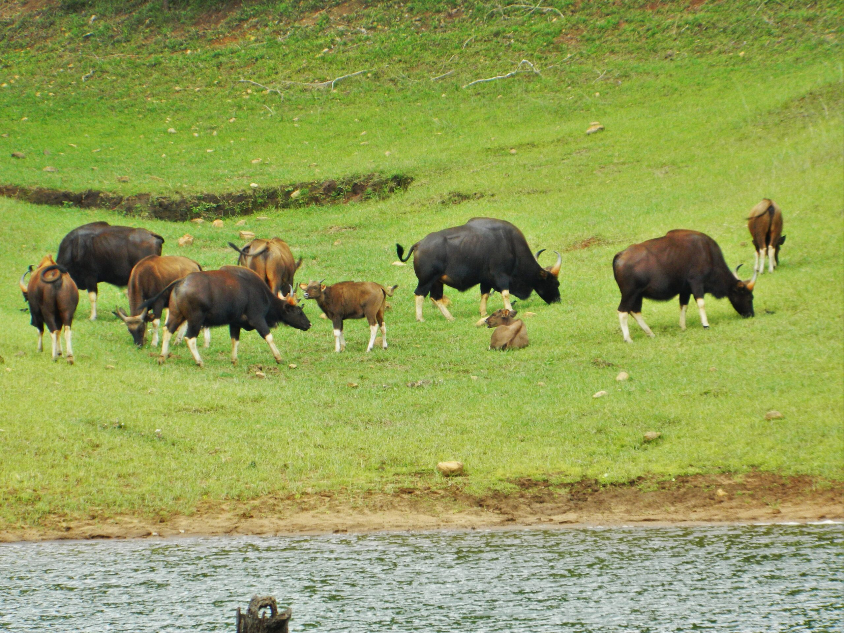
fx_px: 11338
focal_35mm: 465
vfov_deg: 3.2
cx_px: 422
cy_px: 316
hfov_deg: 4.3
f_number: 5.7
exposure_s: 1/100
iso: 125
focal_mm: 83.7
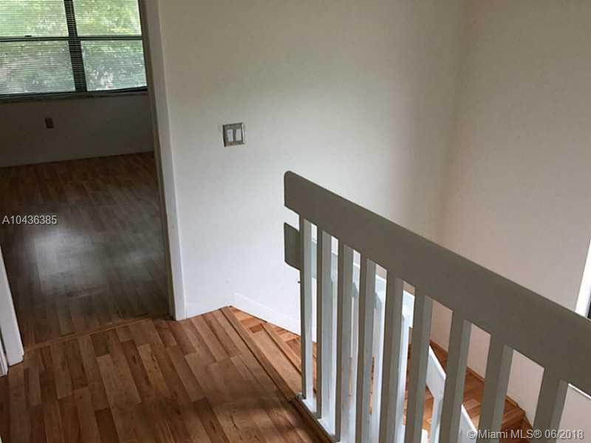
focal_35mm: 29
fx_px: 495
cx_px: 296
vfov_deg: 48.2
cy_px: 222
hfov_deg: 61.7
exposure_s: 1/30
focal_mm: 4.15
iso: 40
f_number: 2.2
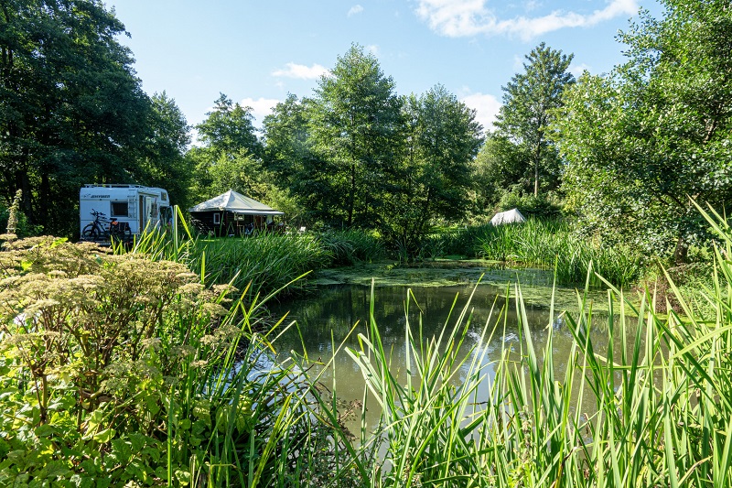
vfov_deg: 53.1
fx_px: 488
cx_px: 366
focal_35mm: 24
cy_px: 244
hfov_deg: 73.8
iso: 100
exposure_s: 1/125
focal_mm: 8.93
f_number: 5.6
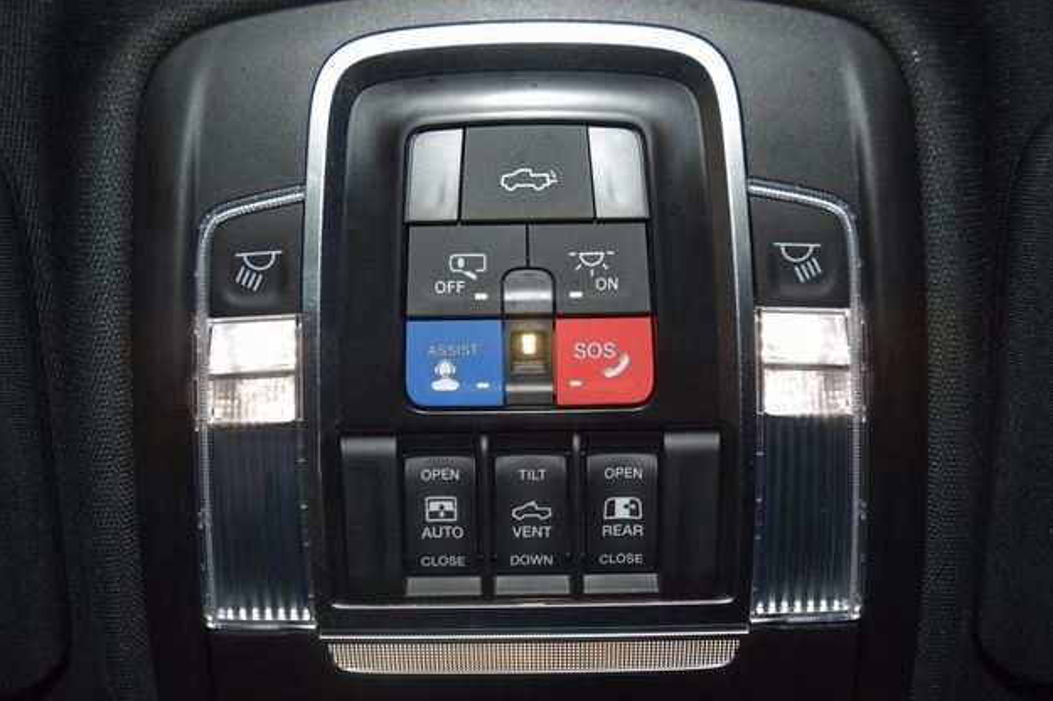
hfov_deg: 46.9
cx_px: 524
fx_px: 1214
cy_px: 346
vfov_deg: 32.2
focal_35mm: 42
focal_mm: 27
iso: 400
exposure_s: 1/125
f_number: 3.8
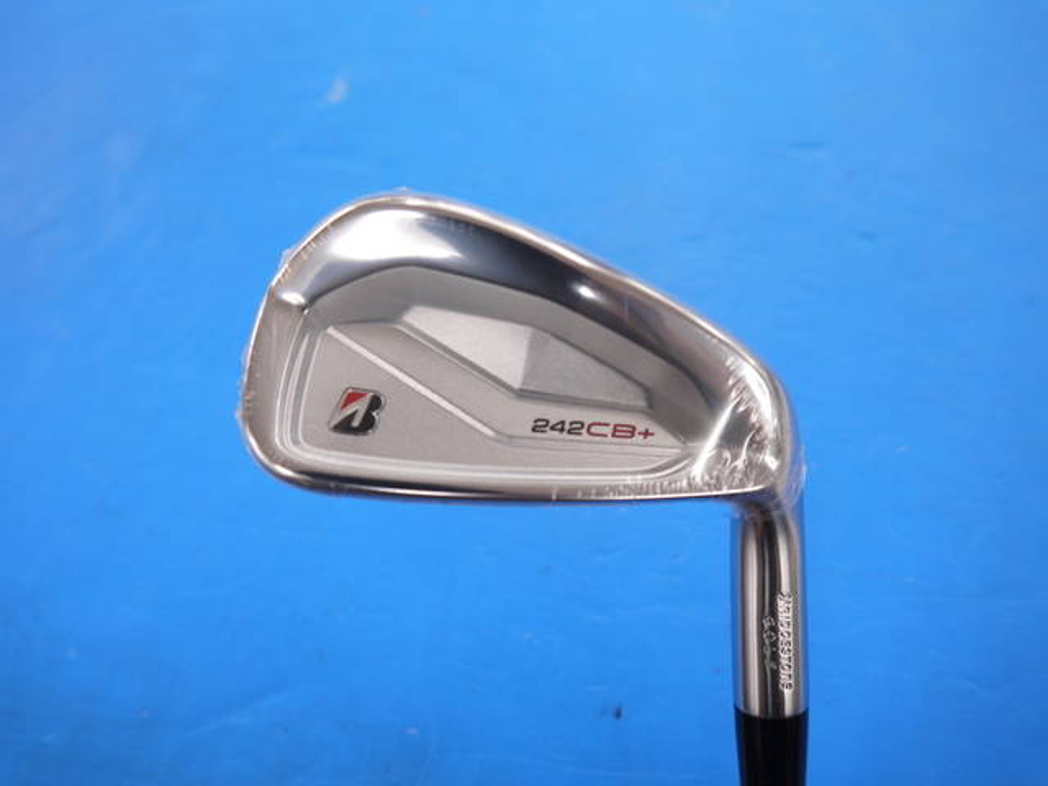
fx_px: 1090
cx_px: 524
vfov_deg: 39.7
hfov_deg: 51.4
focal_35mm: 36
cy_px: 393
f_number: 4
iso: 160
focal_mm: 18
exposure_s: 1/60
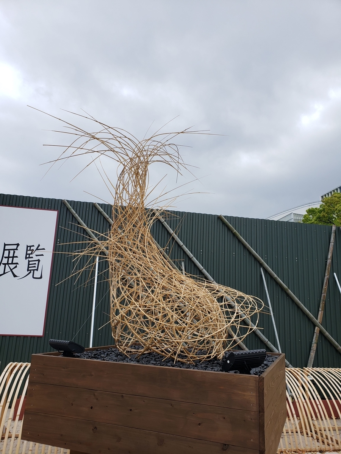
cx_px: 170
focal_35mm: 26
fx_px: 341
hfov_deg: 53.1
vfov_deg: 67.3
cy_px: 227
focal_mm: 4.3
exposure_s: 1/942
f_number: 2.4
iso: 50
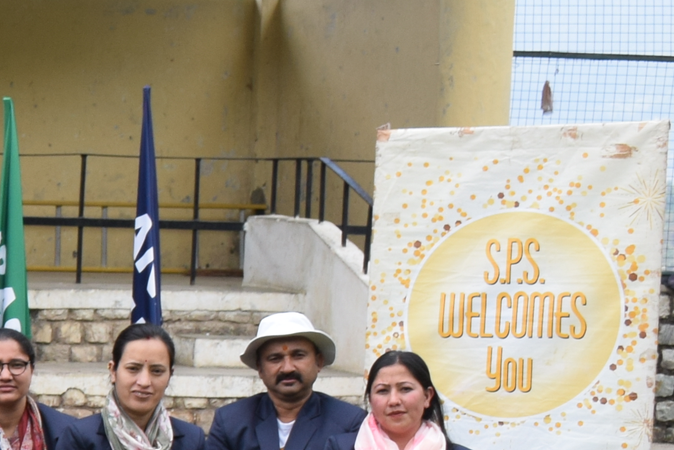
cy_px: 457
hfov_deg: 12.1
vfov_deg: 9.1
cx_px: -704
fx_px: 2812
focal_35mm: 150
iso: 250
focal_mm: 23
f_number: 8
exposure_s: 1/250
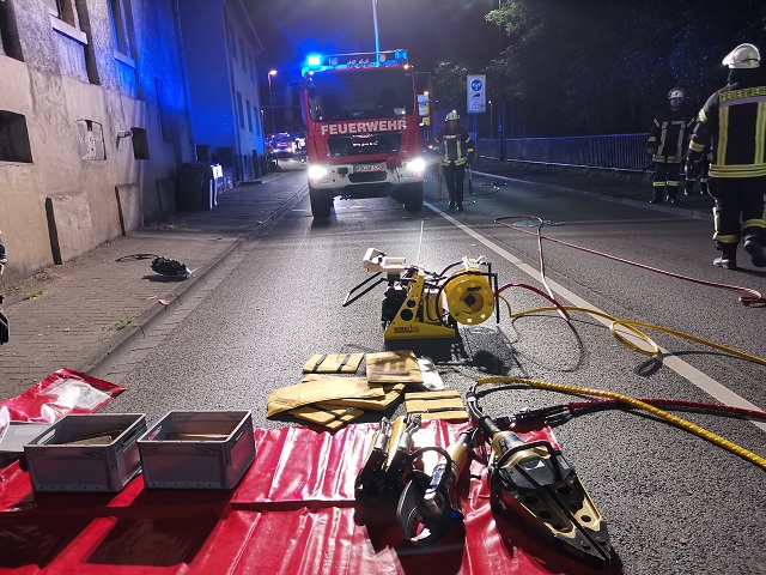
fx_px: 597
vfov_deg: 51.4
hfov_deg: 65.3
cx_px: 383
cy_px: 288
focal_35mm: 27
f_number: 1.8
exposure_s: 1/40
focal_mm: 5.58
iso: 400
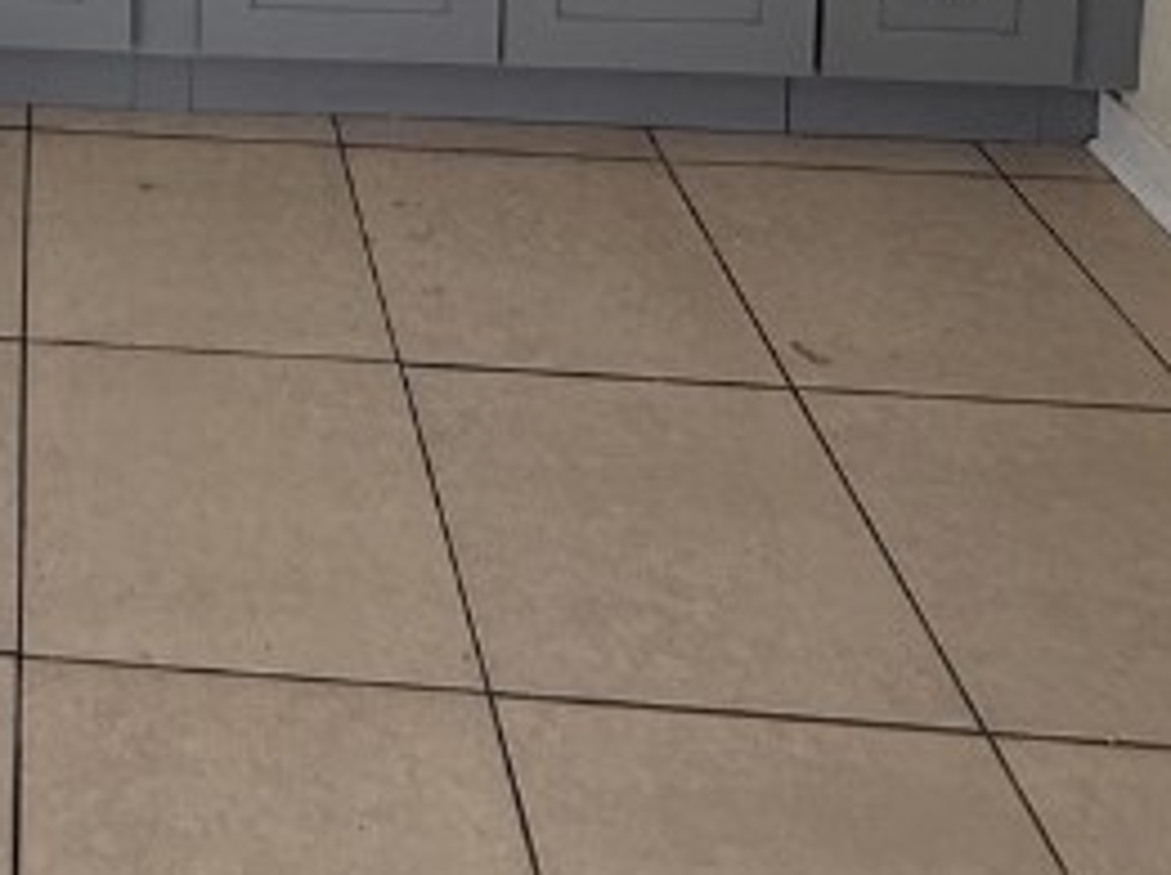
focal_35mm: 55
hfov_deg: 30.8
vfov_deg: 19.2
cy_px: -749
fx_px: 1858
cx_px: -153
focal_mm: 2.22
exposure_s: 1/99
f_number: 2.2
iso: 100
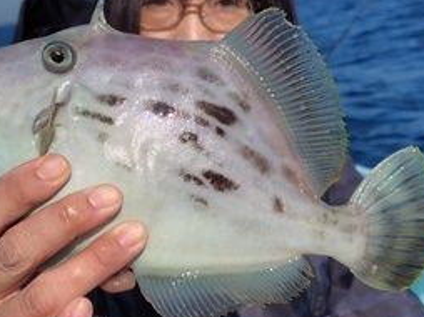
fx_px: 710
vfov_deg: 25.2
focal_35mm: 58
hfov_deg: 33.1
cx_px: 152
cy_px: 155
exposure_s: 1/2445
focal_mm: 5.6
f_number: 1.9
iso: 50
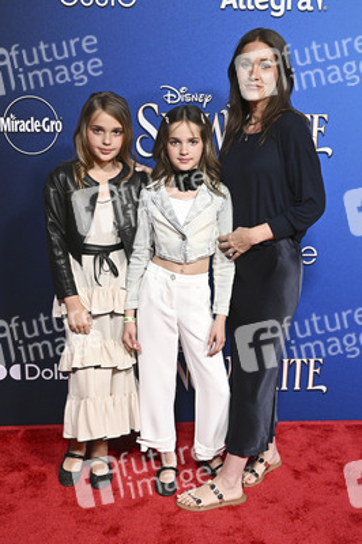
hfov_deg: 31.8
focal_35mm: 42
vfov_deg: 46.4
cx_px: 181
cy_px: 272
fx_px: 635
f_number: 4.5
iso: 3200
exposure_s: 1/250
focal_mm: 42
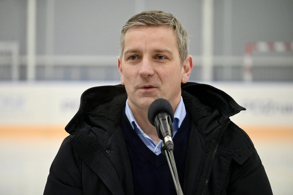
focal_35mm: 248
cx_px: 146
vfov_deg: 5.6
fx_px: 2014
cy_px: 98
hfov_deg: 8.3
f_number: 5.6
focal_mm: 165
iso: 3600
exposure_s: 1/500
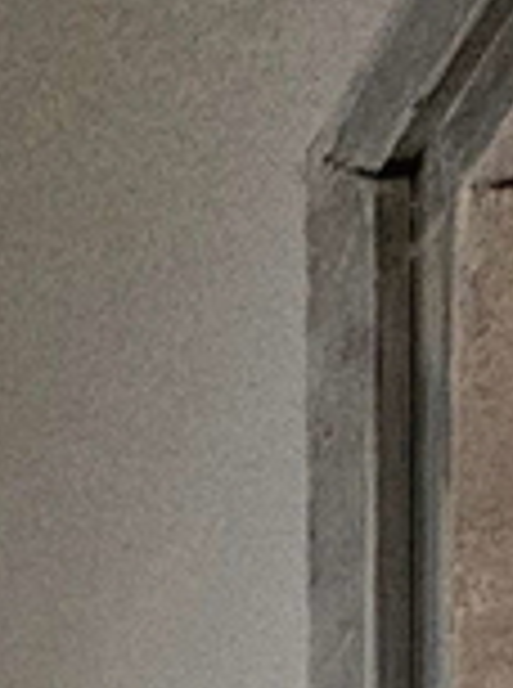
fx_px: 1826
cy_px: 2266
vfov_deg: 10.3
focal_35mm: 92
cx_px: -918
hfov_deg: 11.4
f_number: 2.2
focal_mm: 2.2
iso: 640
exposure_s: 1/33
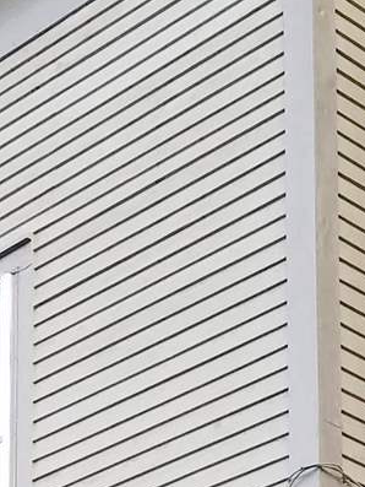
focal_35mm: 151
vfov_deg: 12.0
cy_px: 894
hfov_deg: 9.8
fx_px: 2122
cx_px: 116
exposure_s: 1/120
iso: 100
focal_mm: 4.2
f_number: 1.7
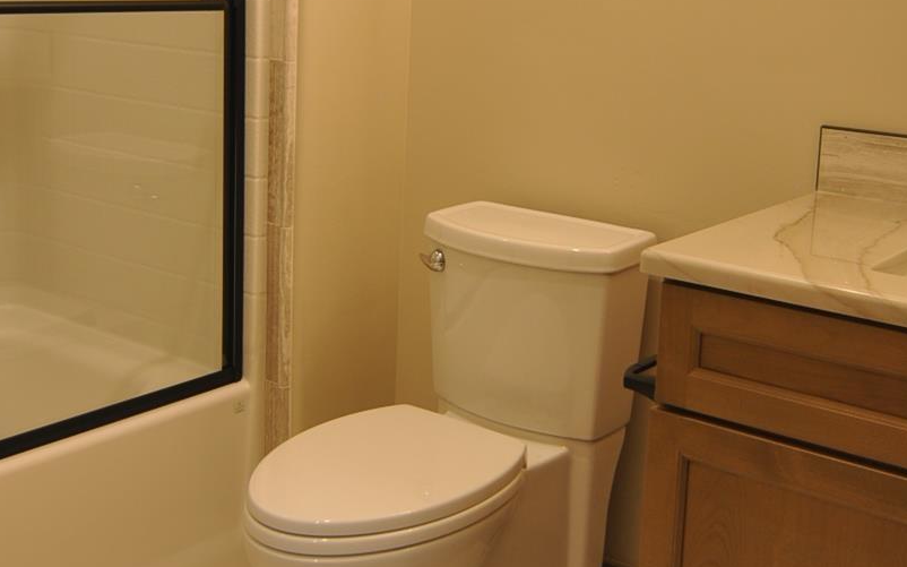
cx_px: 494
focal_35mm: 49
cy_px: 164
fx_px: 1211
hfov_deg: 41.0
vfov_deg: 26.1
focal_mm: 12
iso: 200
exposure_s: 1/25
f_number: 4
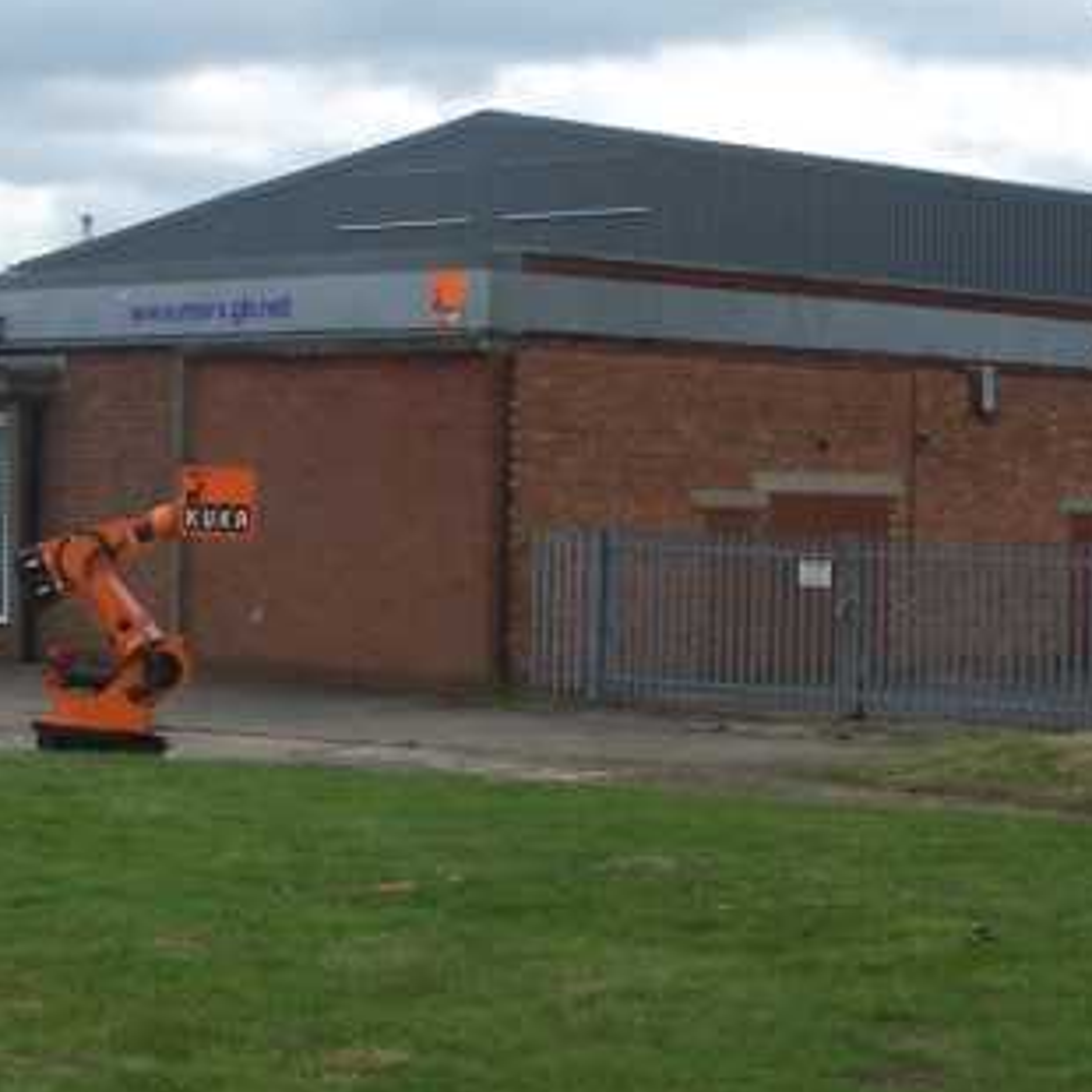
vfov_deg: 18.6
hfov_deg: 18.5
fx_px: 3319
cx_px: 211
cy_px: 373
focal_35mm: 93
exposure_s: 1/500
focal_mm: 8.5
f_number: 4
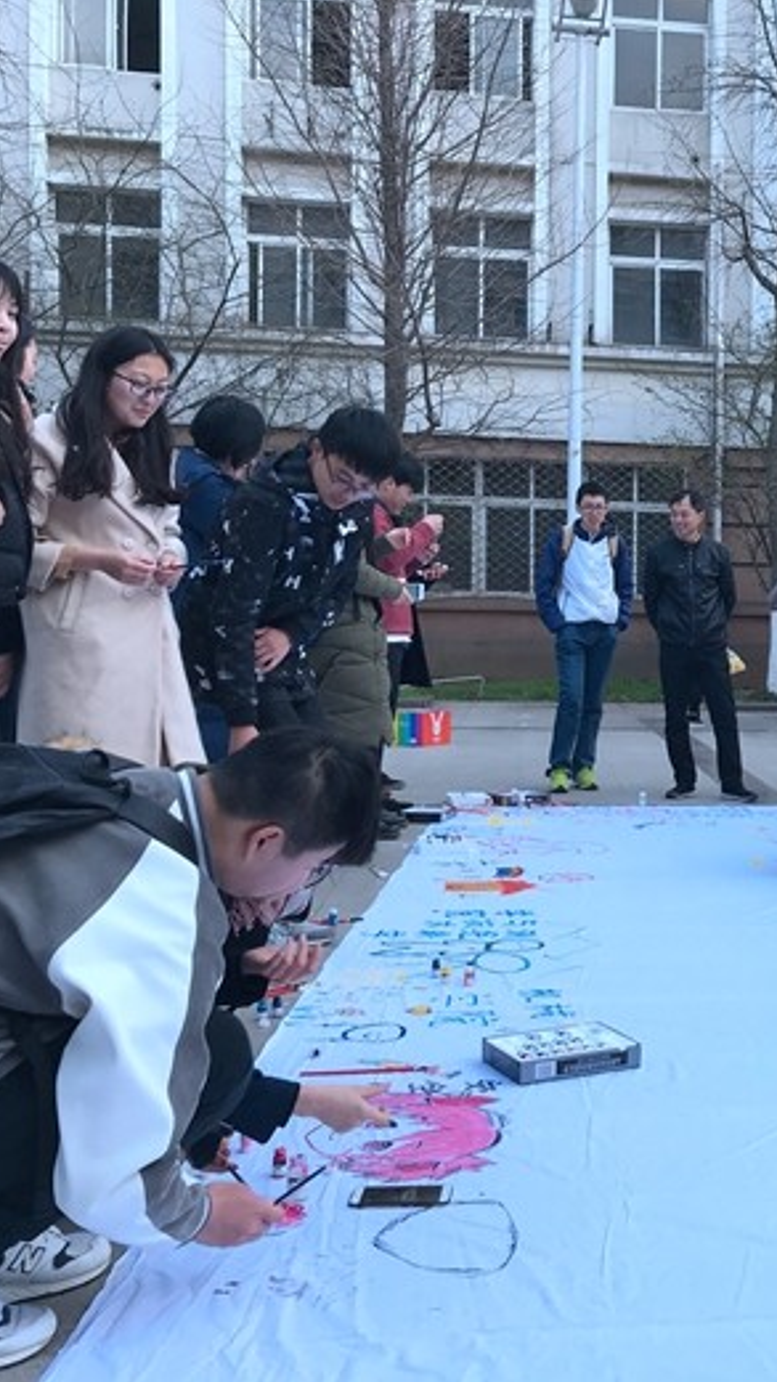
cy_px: 688
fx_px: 1502
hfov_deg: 27.3
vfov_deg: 49.4
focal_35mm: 41
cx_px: 780
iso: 20
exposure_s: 1/598
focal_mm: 3.99
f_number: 1.8
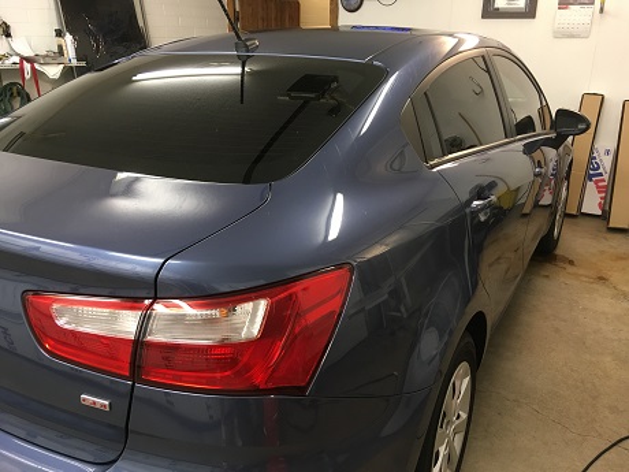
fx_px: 527
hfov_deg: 61.7
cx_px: 314
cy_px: 236
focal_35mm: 29
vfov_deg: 48.2
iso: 100
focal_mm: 4.15
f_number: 2.2
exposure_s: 1/30
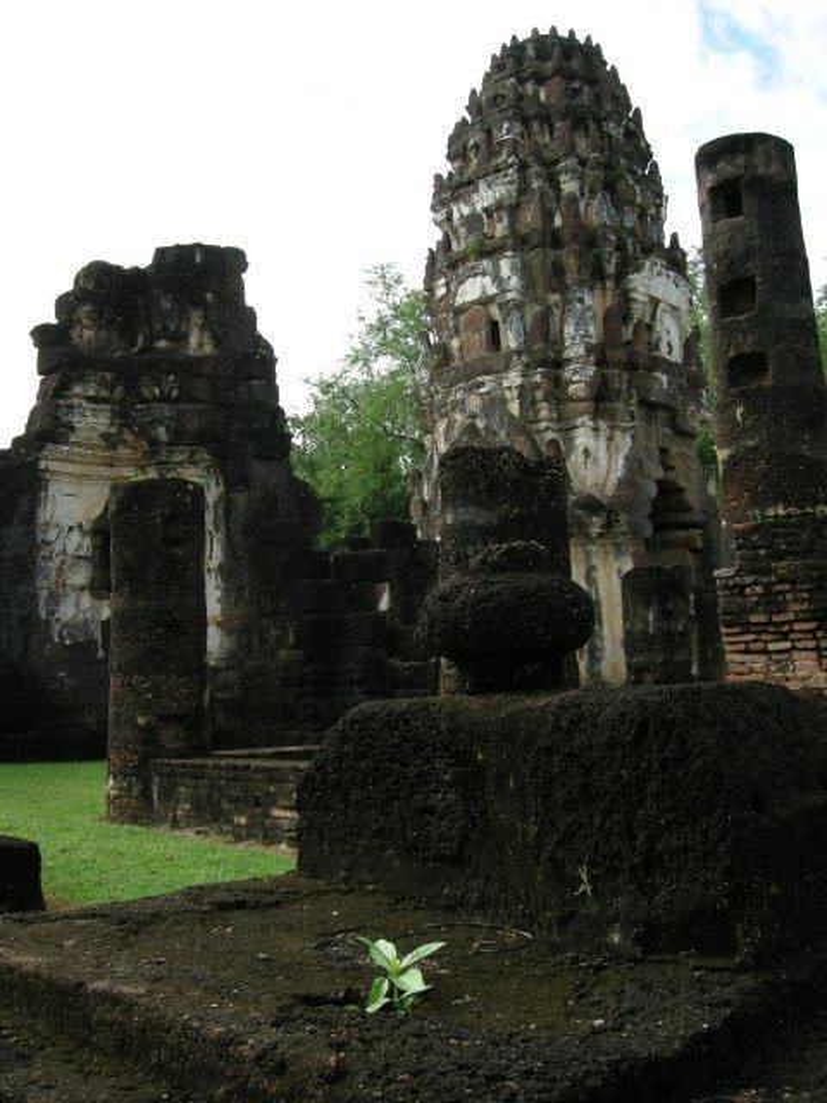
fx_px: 1147
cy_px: 552
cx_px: 414
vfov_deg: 51.4
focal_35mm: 36
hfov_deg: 39.7
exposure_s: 1/177
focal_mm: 7.5
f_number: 4.3
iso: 64
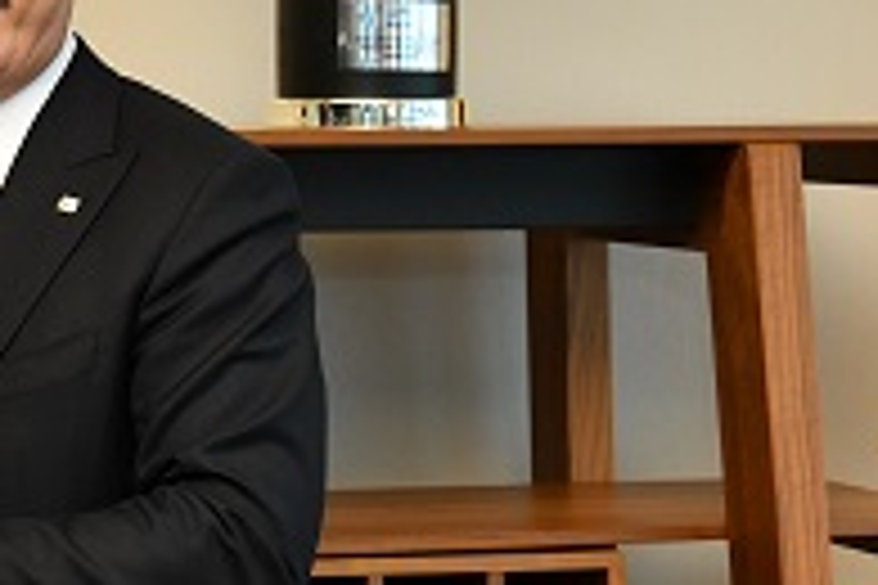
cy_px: 135
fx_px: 2853
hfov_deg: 16.2
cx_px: -383
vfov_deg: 11.7
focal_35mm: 117
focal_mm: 38
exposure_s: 1/160
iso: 2000
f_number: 7.1
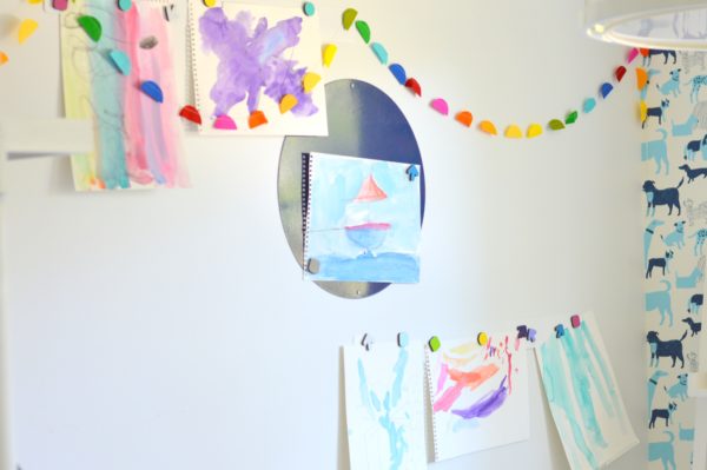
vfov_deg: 18.2
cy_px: 235
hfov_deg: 27.0
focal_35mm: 75
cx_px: 354
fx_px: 1472
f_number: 3.5
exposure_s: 1/60
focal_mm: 50
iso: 400
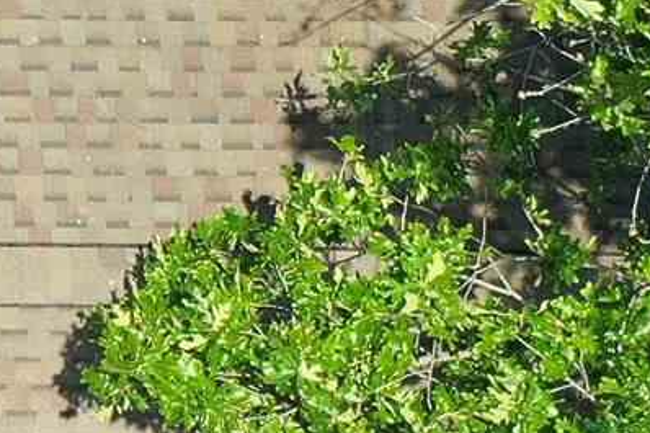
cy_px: 283
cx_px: -1292
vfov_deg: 6.4
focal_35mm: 216
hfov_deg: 8.1
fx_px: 3898
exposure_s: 1/50
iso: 100
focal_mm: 10.26
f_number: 3.2
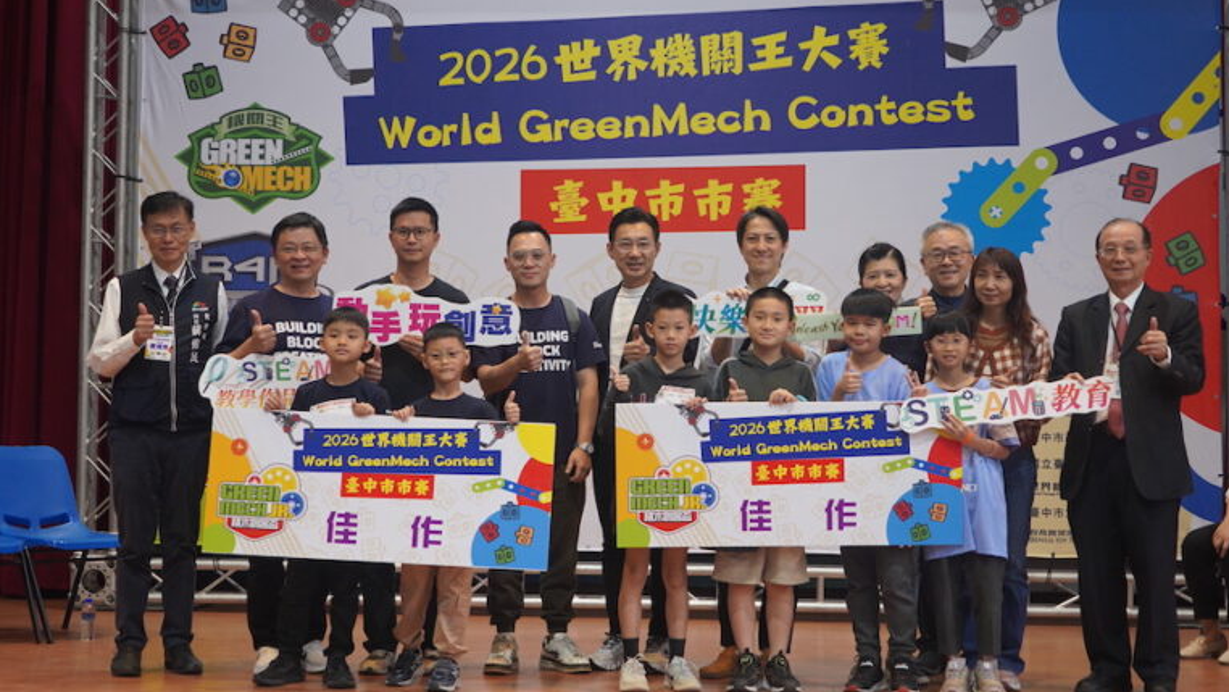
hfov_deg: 36.0
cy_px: 316
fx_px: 1891
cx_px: 618
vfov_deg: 20.7
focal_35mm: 58
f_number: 5
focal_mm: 55
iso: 2500
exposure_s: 1/160
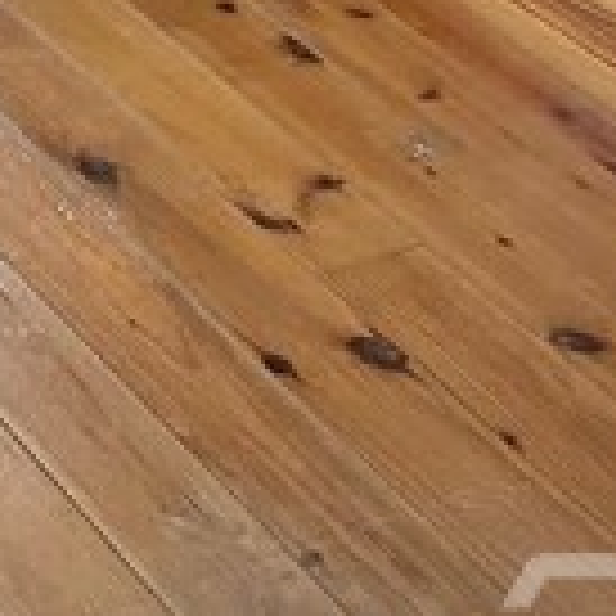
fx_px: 2597
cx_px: -468
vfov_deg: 11.6
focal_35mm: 129
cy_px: -773
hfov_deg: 12.4
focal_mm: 5.1
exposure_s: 1/60
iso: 125
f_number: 1.6
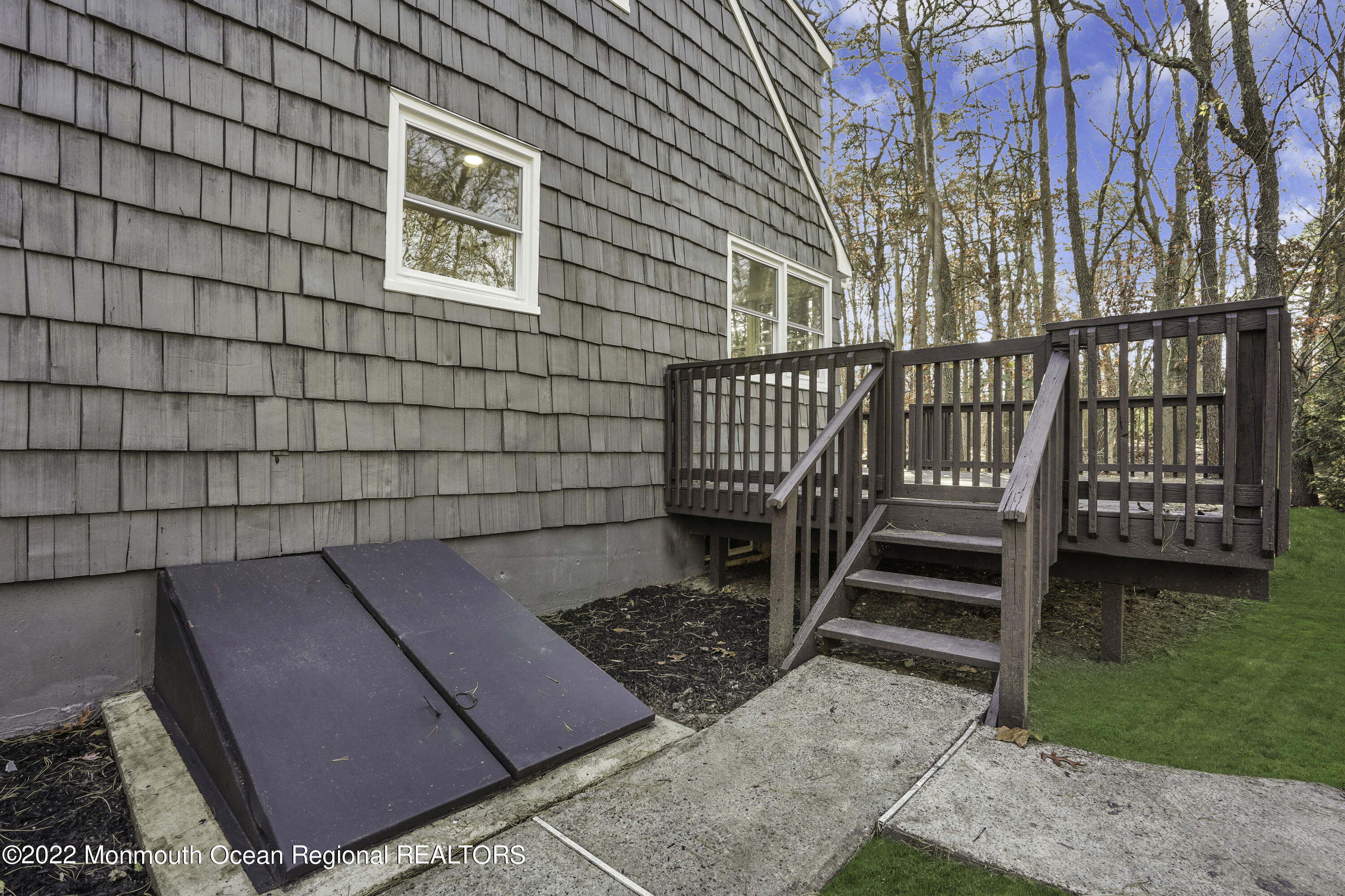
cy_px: 448
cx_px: 672
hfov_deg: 96.7
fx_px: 598
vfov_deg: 73.7
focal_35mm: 16
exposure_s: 1/2.5
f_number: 16
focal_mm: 16
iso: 100
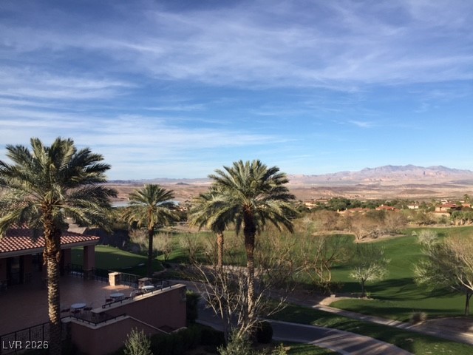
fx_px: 396
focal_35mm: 29
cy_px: 178
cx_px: 236
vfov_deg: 48.2
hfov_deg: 61.7
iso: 32
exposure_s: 1/1721
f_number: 2.2
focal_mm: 4.15
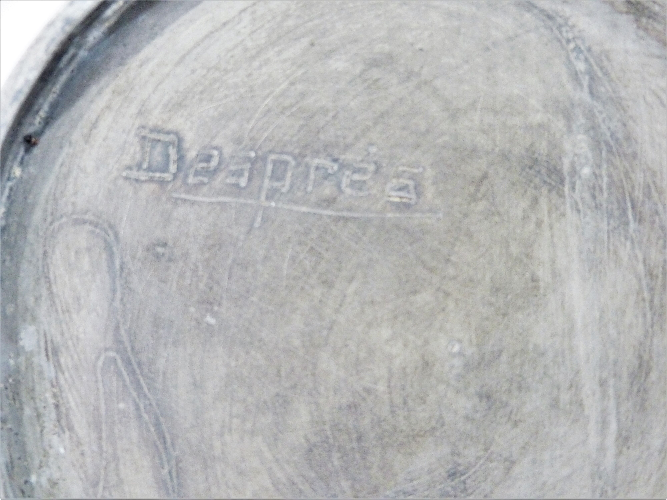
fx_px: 809
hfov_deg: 44.8
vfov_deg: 34.3
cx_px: 334
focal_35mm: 42
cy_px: 250
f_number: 2.8
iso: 400
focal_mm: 7.6
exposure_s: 1/50
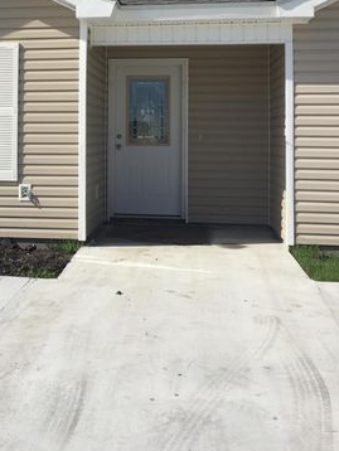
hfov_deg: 26.6
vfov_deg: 34.6
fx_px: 704
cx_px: 71
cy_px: 104
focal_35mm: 54
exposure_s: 1/3049
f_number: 2.2
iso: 32
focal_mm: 4.15
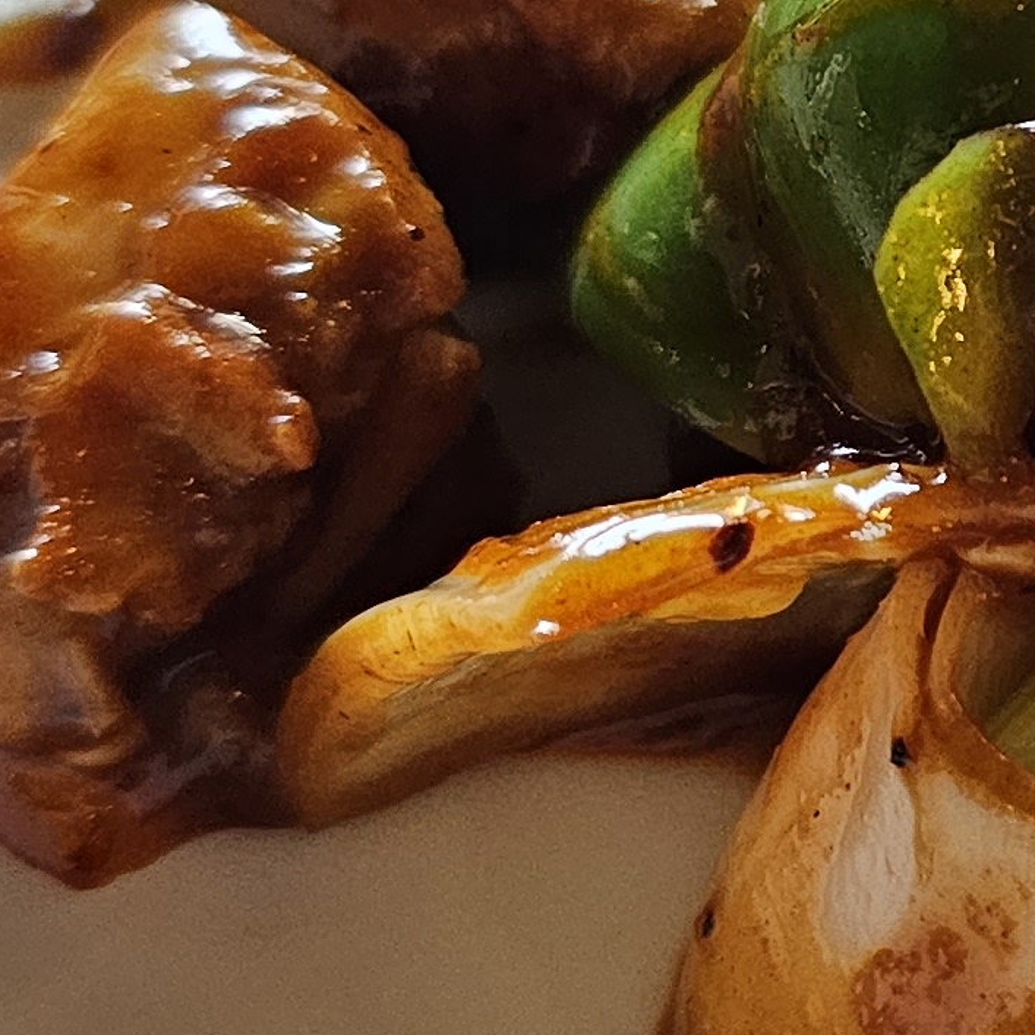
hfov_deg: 14.3
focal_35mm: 115
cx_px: 1457
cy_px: 242
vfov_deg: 15.1
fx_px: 3890
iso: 640
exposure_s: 1/120
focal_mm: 6.3
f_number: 1.7
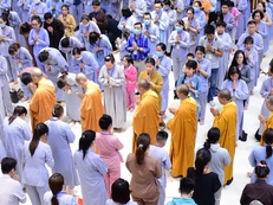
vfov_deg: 22.5
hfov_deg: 29.5
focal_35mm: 65
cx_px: 193
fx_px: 512
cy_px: 136
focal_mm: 24
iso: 2000
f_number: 5.6
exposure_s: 1/40
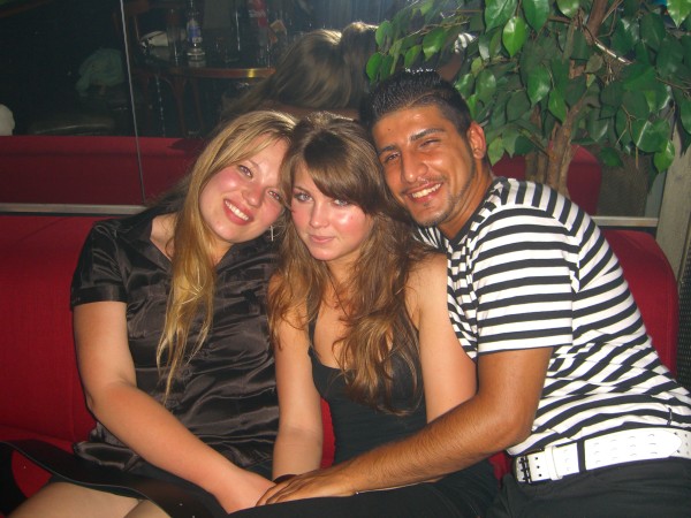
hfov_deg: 49.0
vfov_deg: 37.7
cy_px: 259
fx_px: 759
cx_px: 346
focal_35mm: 38
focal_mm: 7.9
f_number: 2.8
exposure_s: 1/60
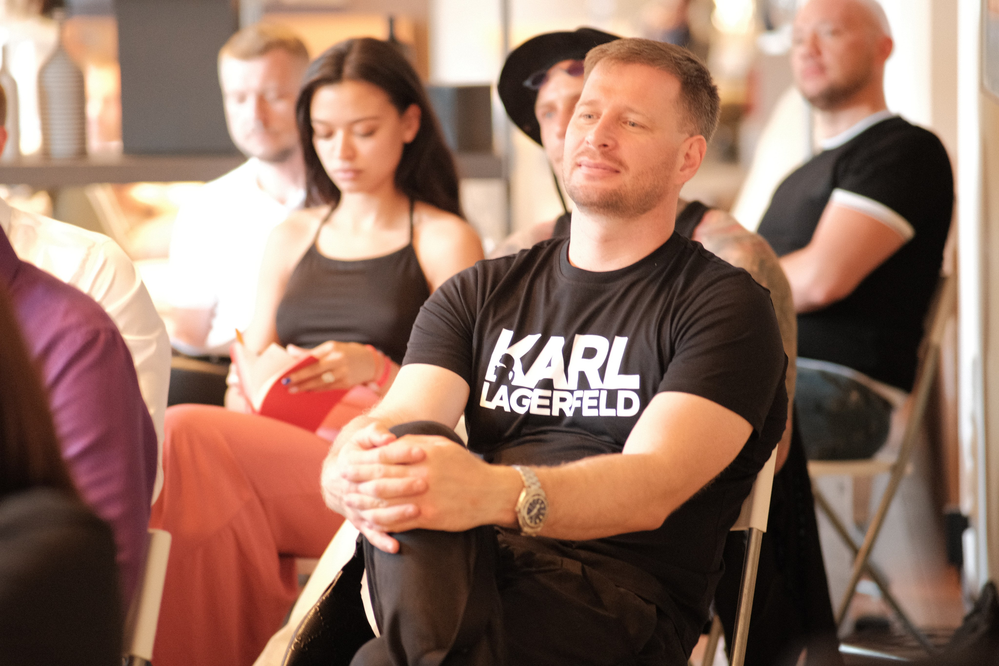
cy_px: 333
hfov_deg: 16.0
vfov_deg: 10.7
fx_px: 3552
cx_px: 500
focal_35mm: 128
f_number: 1.8
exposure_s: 1/125
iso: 3200
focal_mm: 85
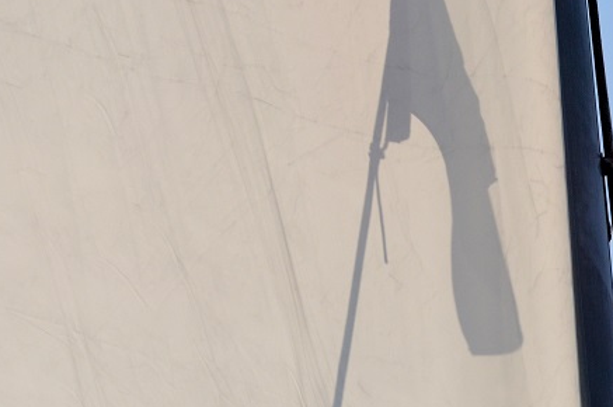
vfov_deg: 6.0
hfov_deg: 9.0
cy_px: 47
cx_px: 313
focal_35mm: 228
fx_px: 3877
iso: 640
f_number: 5
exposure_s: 1/6400
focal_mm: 70
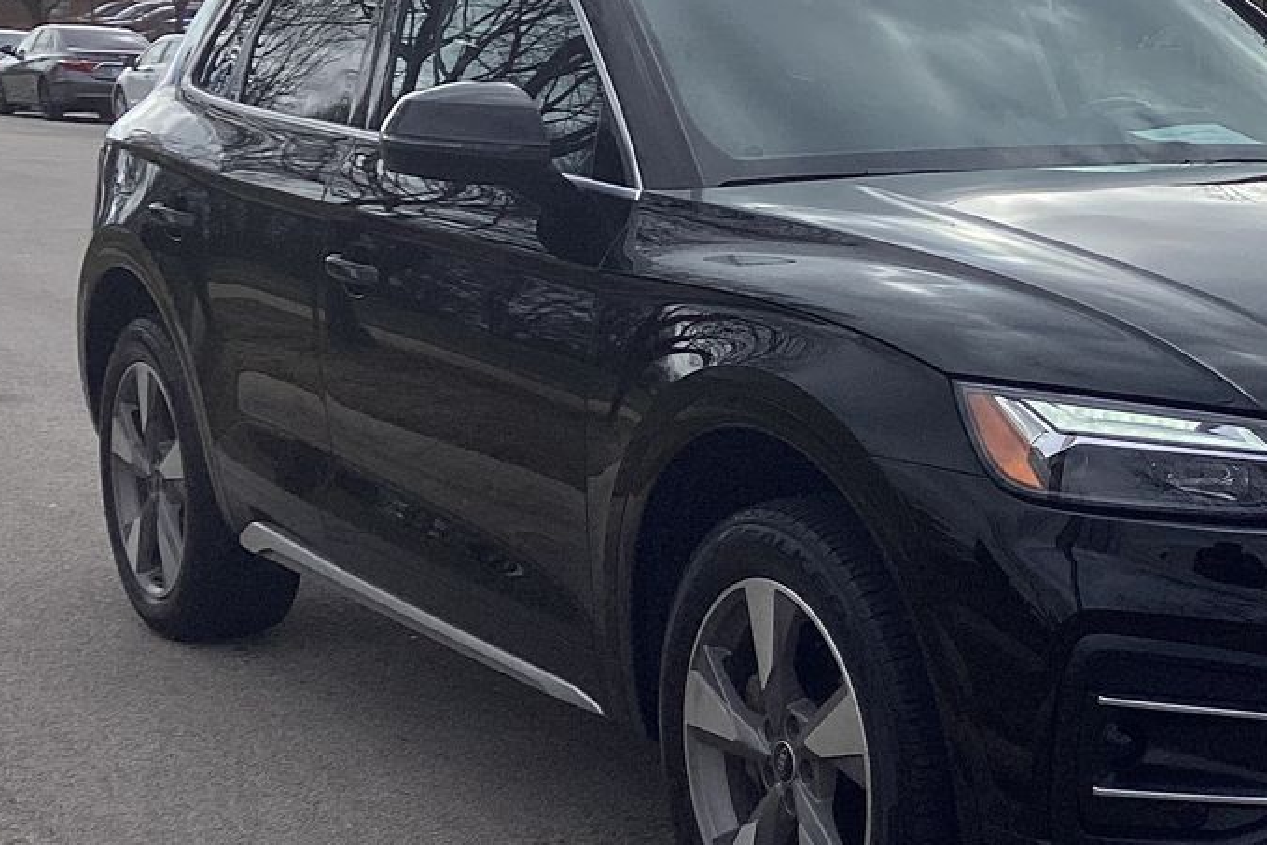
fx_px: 2675
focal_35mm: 76
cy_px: 576
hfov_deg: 25.8
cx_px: 1136
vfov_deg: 17.9
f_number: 2.4
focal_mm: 3.3
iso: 25
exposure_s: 1/2398
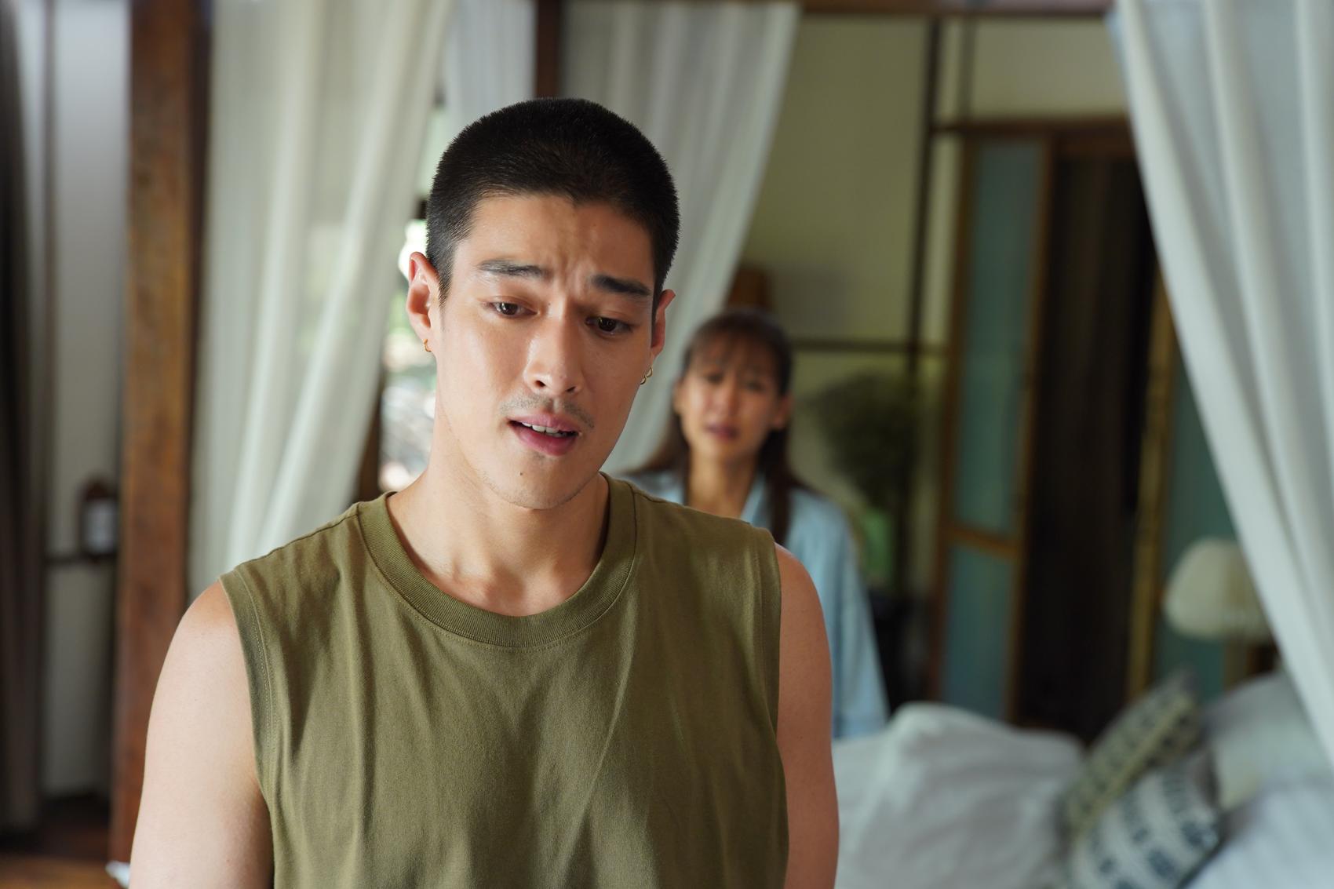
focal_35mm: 59
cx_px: 667
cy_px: 444
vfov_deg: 23.0
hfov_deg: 33.9
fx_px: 2186
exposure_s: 1/250
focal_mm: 59
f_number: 2.8
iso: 1000
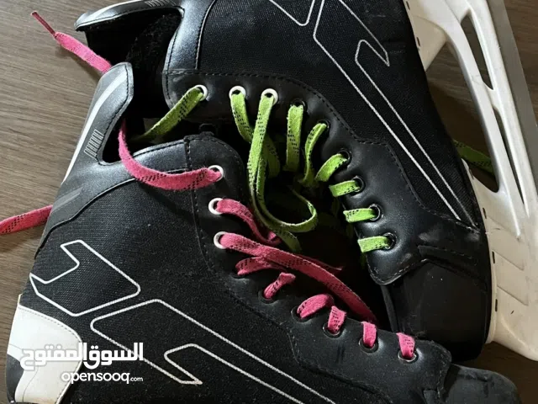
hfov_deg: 67.3
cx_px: 269
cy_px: 202
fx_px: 404
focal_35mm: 26
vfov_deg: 53.1
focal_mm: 5.1
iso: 640
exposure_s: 1/30
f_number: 1.6
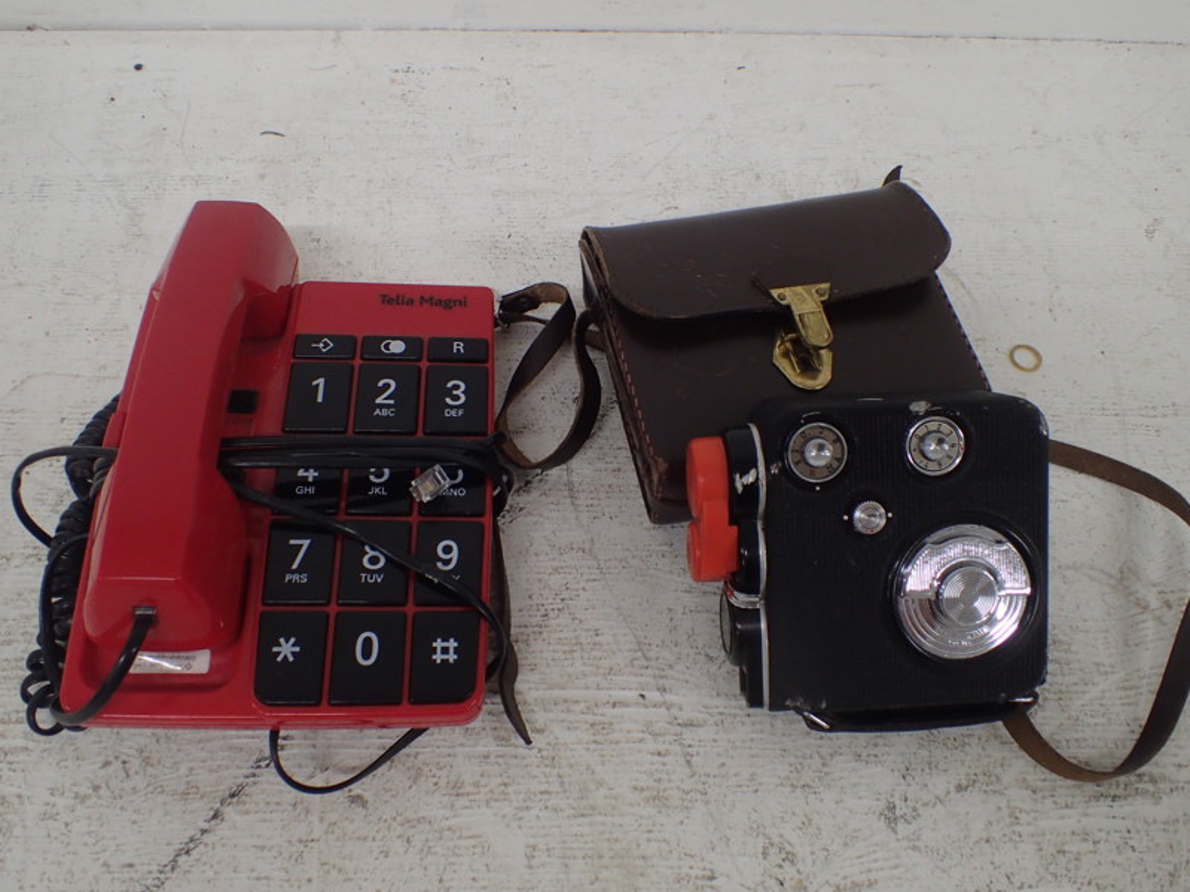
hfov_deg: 60.0
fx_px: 1031
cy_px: 446
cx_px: 595
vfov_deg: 46.8
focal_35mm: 30
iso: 320
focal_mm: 5.5
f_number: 2.3
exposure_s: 1/125
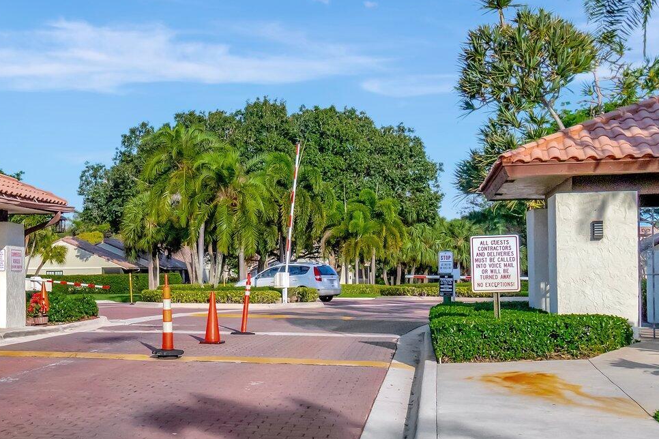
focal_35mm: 53
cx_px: 132
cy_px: 231
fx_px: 970
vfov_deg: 25.5
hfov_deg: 36.3
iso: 1000
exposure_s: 1/5000
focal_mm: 17
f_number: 8
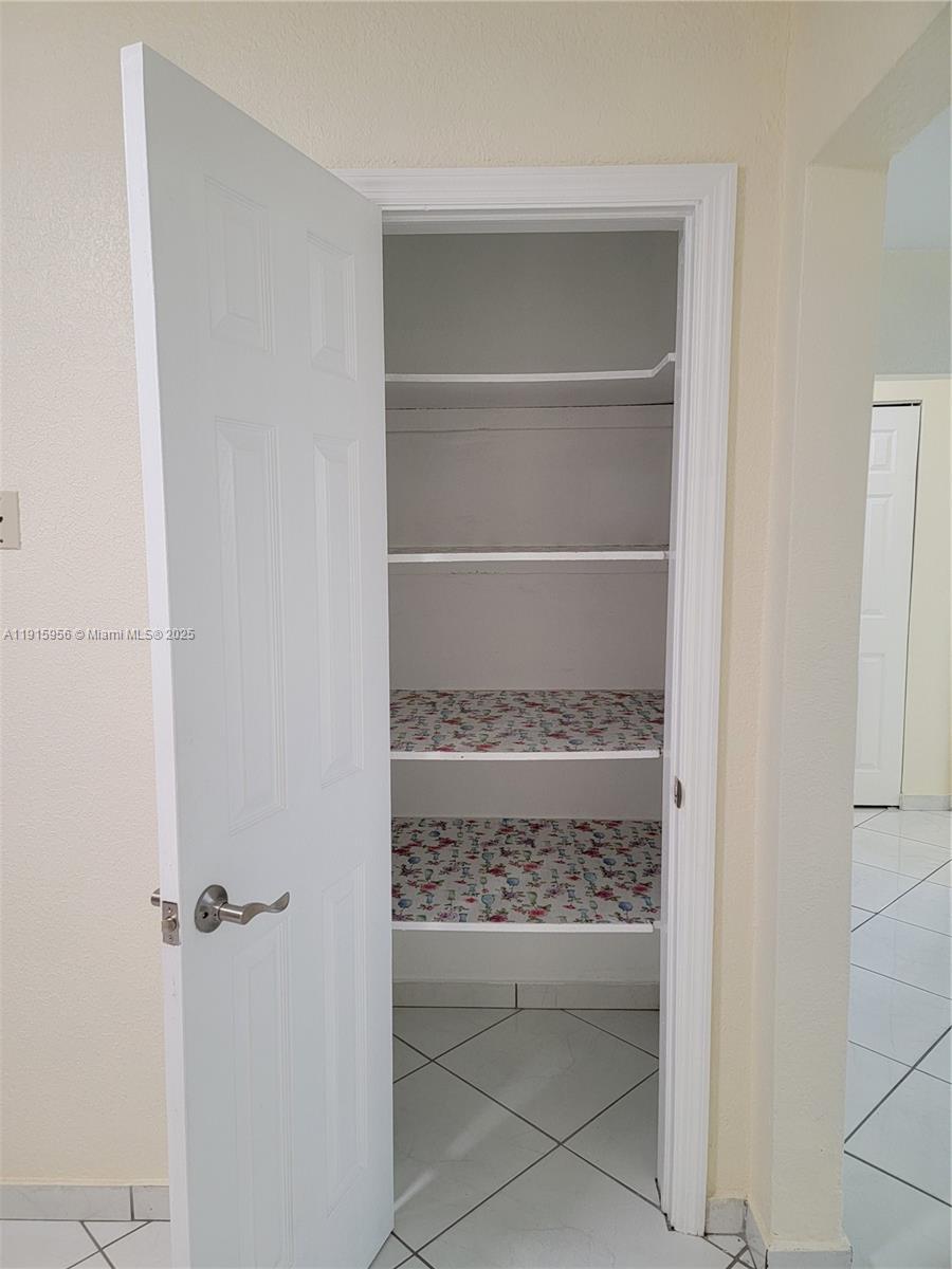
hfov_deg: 56.8
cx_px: 476
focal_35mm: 24
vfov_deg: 71.6
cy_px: 634
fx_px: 880
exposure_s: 1/60
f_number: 1.8
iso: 160
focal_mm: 6.7
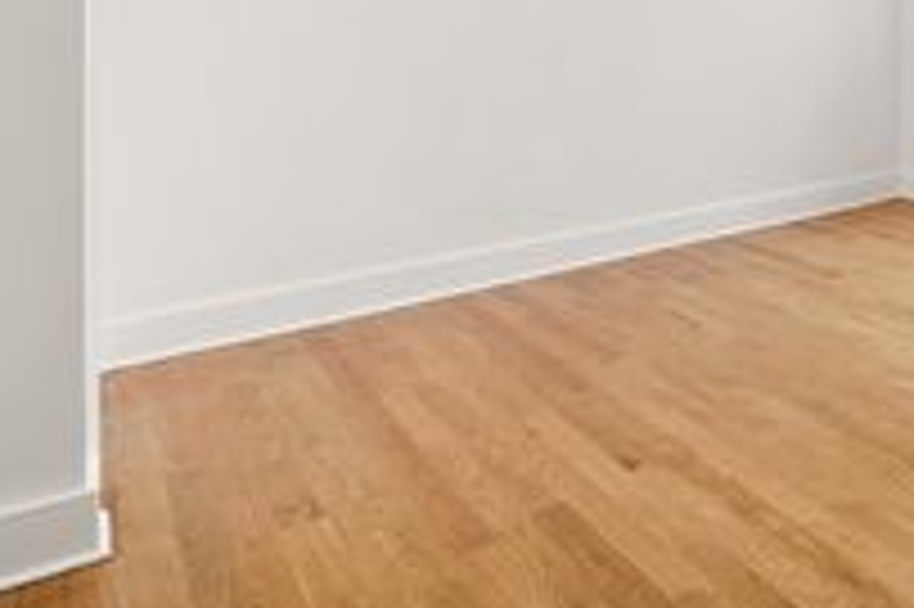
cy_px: 20
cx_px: 896
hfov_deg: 49.1
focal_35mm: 32
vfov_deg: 37.3
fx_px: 812
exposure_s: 1/5
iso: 200
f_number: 6.3
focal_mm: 13
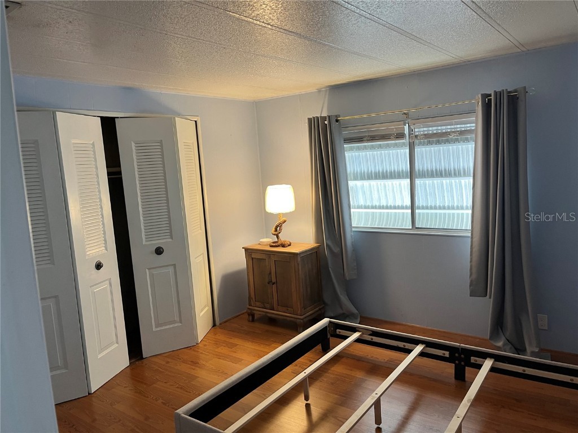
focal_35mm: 26
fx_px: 434
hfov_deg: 67.3
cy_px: 216
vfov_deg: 53.1
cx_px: 289
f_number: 1.6
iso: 100
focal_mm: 5.1
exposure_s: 1/60
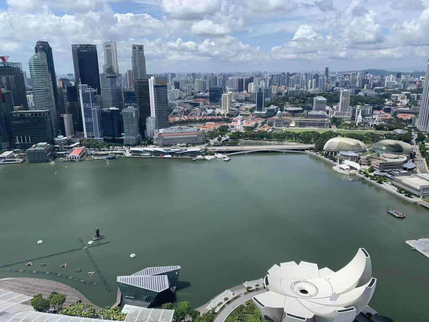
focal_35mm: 26
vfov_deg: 53.1
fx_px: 322
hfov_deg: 67.3
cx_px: 214
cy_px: 161
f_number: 1.8
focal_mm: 4.2
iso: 25
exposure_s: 1/3289
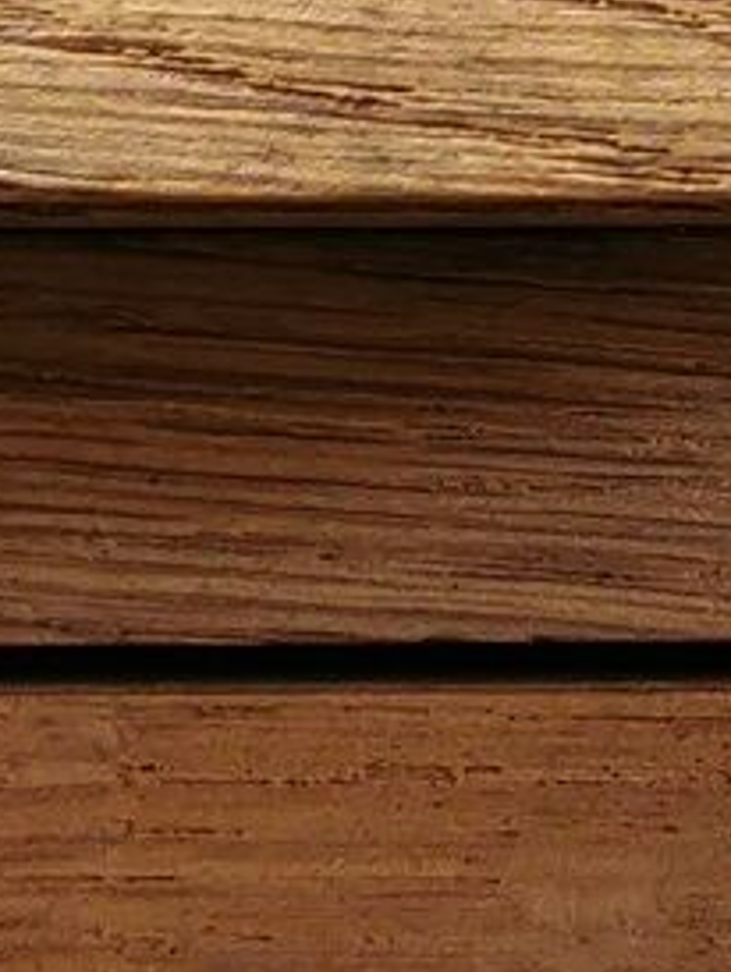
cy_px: 759
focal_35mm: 197
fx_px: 5538
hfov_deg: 7.4
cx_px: 1217
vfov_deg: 10.0
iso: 100
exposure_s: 1/50
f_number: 1.6
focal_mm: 5.56
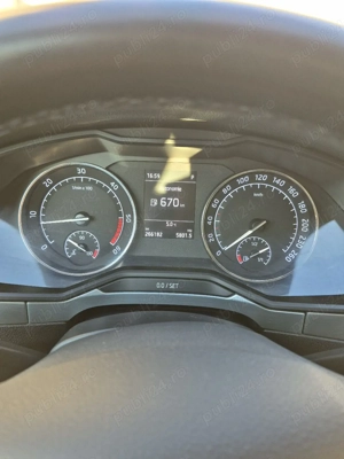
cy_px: 230
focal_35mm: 23
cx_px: 172
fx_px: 305
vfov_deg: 73.9
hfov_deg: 58.9
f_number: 1.8
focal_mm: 5.4
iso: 80
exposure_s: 1/61.3
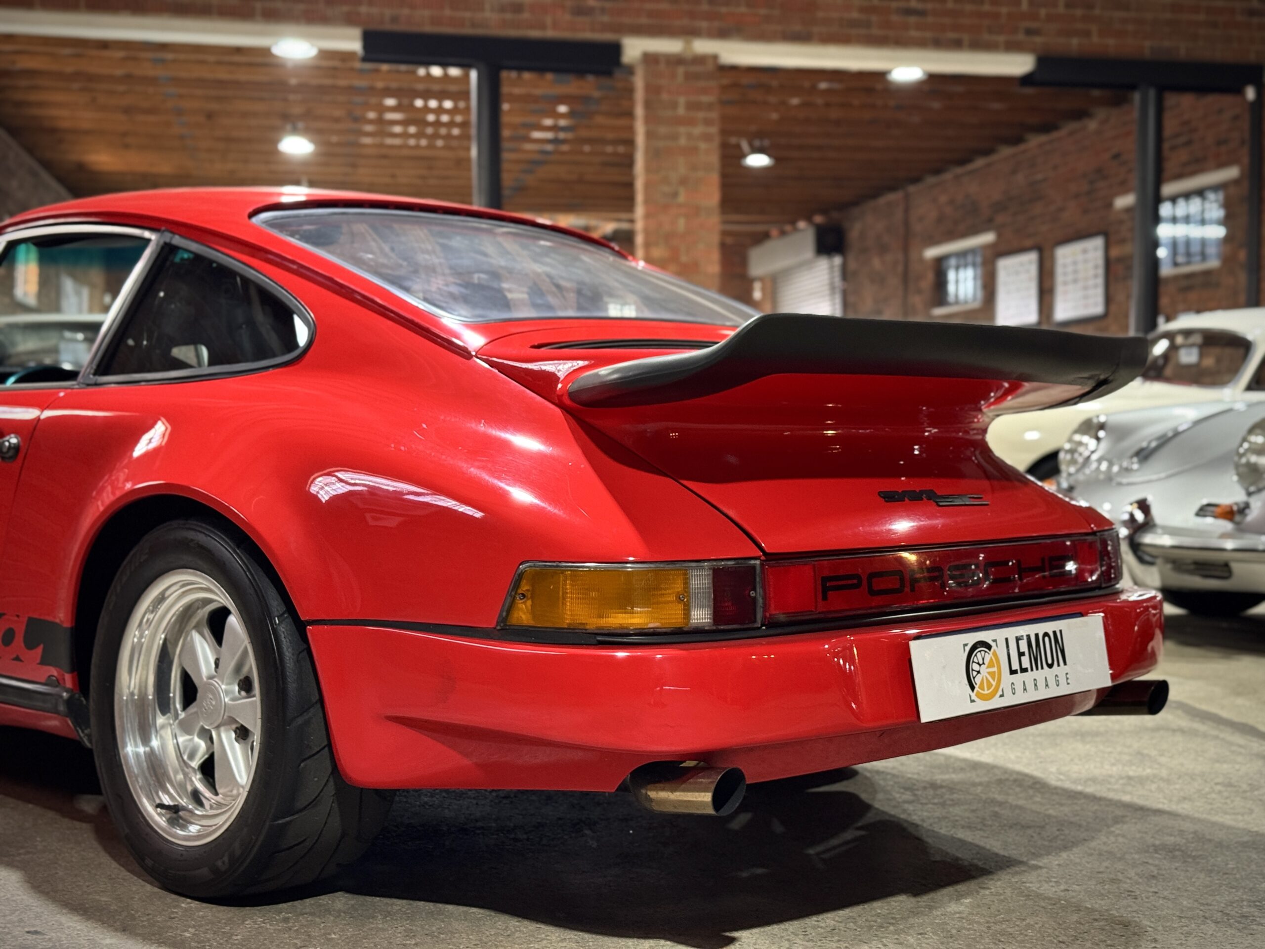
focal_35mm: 48
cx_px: 632
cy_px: 474
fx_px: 1754
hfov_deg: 39.7
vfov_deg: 30.3
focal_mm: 6.76
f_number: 1.78
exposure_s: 1/33
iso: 320
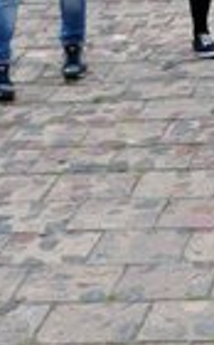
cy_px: -180
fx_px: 1934
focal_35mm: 206
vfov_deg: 9.9
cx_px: 472
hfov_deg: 6.1
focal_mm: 29
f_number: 9
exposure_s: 1/160
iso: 200
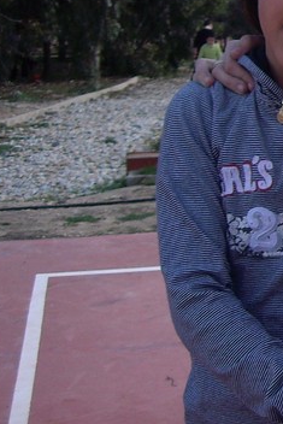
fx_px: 1355
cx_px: 579
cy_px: 20
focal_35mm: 115
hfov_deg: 10.8
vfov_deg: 17.5
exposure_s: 1/640
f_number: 4.3
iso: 64
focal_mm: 6.2
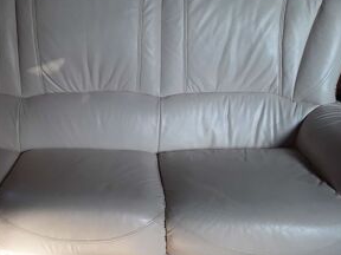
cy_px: 157
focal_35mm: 45
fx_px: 443
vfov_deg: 32.1
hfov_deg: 40.4
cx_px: 71
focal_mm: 2.91
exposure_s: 1/50
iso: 50
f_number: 1.9
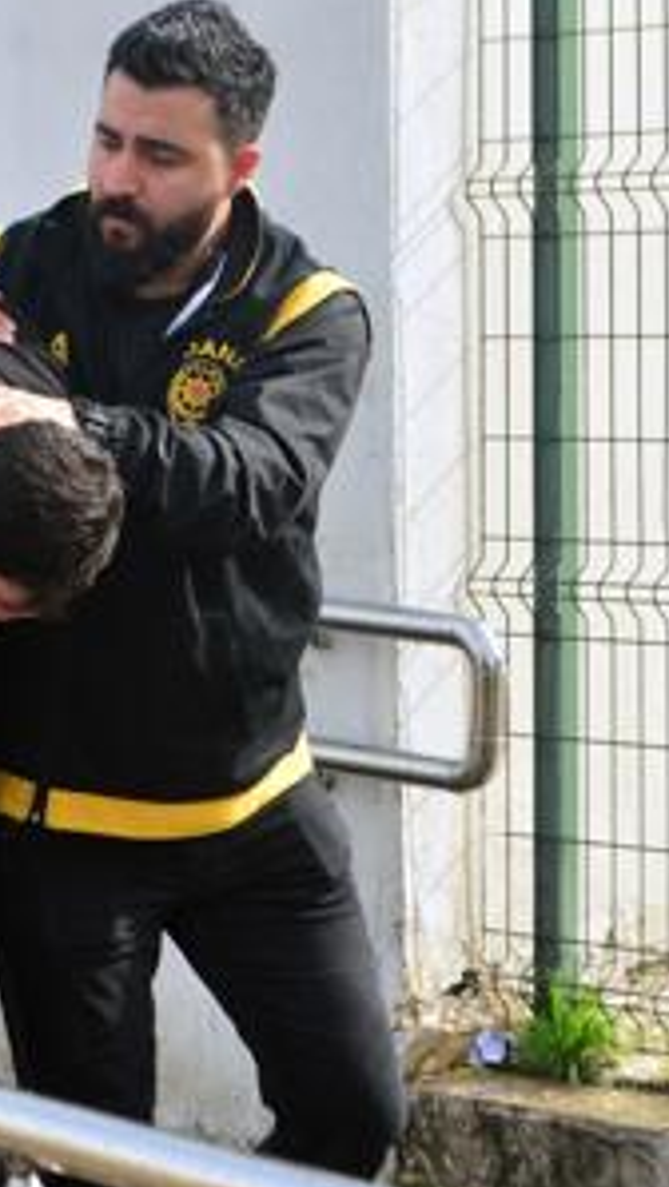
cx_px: -191
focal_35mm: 129
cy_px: 645
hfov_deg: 9.3
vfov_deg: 16.6
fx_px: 4061
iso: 500
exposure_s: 1/800
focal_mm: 70
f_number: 5.6
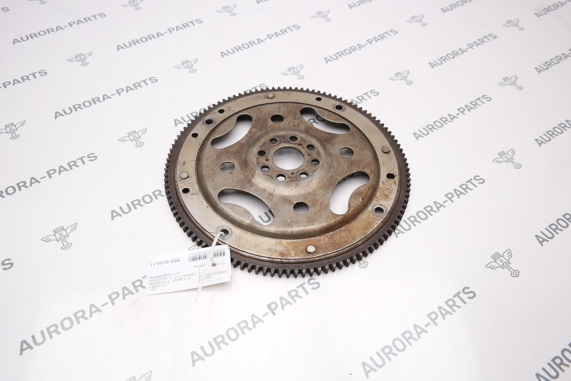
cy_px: 190
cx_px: 286
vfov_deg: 45.0
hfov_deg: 63.7
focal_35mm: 29
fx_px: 460
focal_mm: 19
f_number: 3.5
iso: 100
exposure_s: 1/80
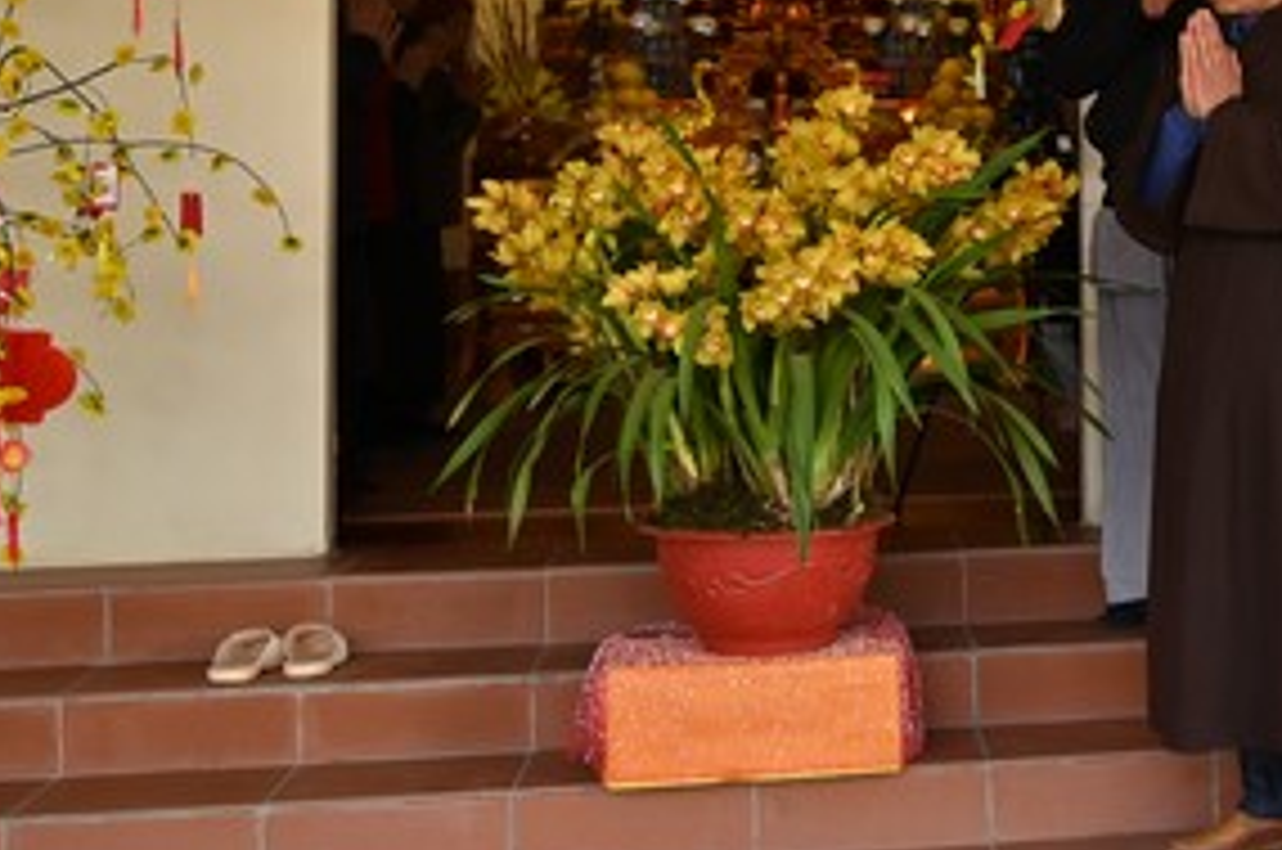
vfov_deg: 18.2
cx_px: 1363
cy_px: 45
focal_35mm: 73
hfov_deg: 25.9
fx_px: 2595
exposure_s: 1/125
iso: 200
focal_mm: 32
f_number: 4.5
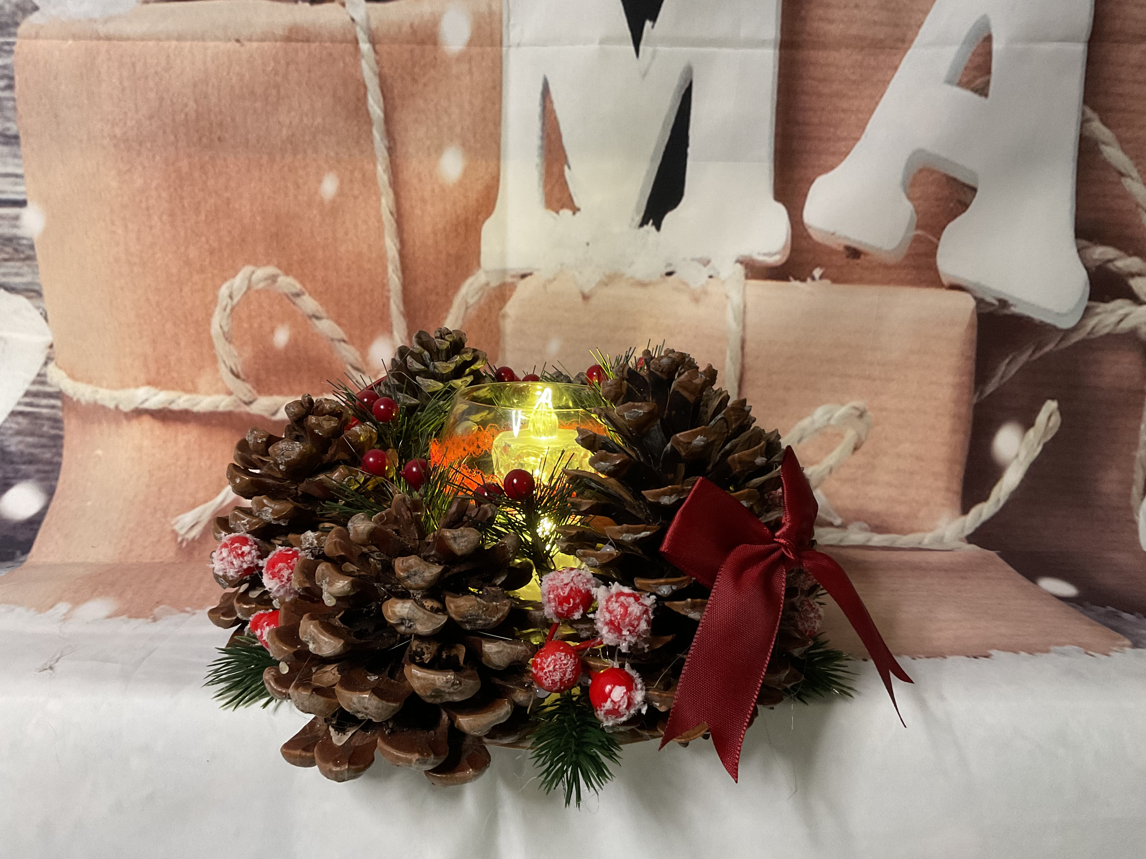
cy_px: 430
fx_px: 960
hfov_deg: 61.7
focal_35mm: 29
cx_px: 573
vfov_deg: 48.2
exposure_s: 1/40
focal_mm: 3
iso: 200
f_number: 1.8
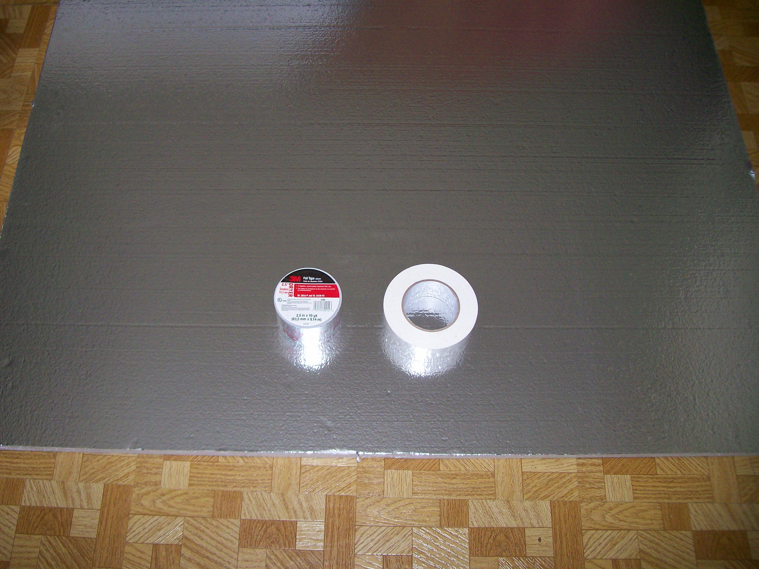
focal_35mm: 36
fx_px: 789
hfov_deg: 51.4
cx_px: 380
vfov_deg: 39.7
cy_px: 284
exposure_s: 1/64
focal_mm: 6
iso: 140
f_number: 2.7
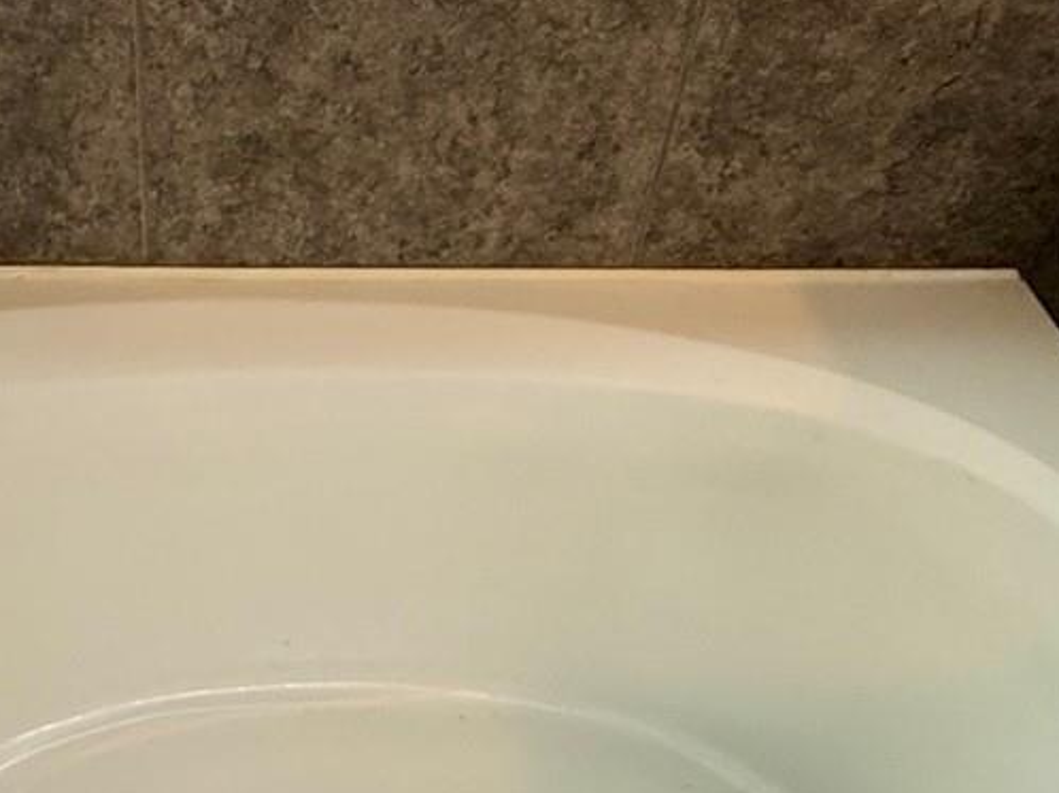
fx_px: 1376
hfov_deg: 40.8
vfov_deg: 32.0
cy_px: 514
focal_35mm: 45
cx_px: 255
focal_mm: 2.22
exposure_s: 1/120
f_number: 2.2
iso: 200
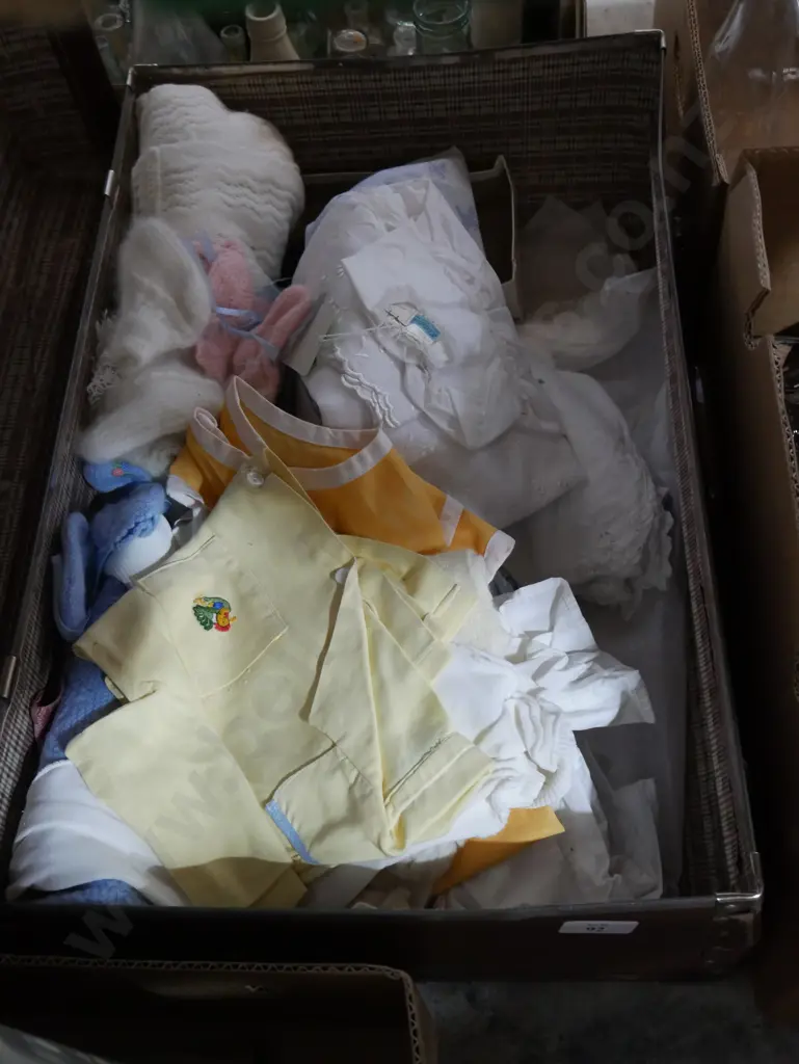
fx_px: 1230
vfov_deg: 46.8
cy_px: 532
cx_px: 400
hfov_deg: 36.0
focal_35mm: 40
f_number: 4.4
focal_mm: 20
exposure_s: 1/60
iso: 2500
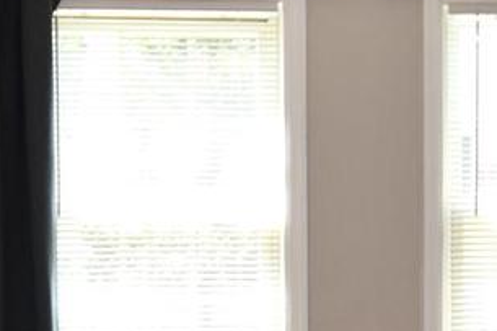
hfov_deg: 23.9
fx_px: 1173
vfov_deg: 15.4
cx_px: 230
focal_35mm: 85
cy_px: 417
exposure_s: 1/60
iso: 200
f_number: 4
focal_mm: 12
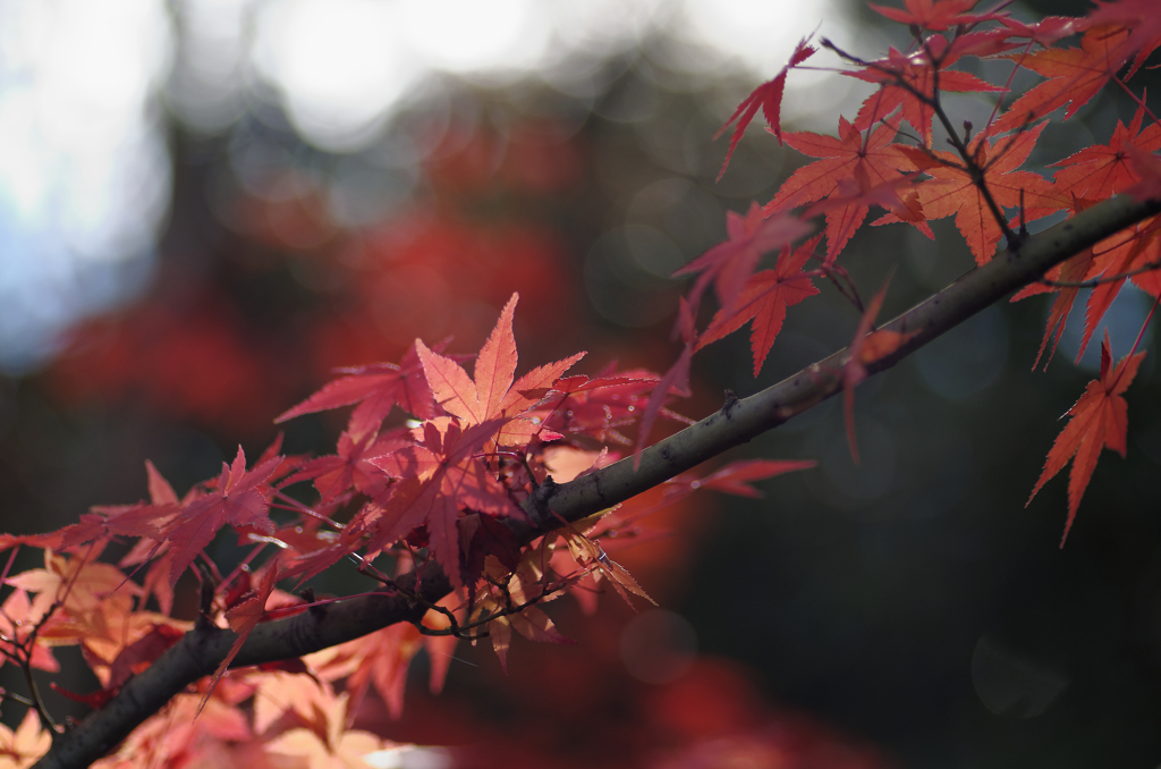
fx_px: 4344
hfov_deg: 15.2
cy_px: 384
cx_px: 580
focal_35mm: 135
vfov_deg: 10.1
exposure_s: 1/180
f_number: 2.8
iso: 200
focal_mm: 90
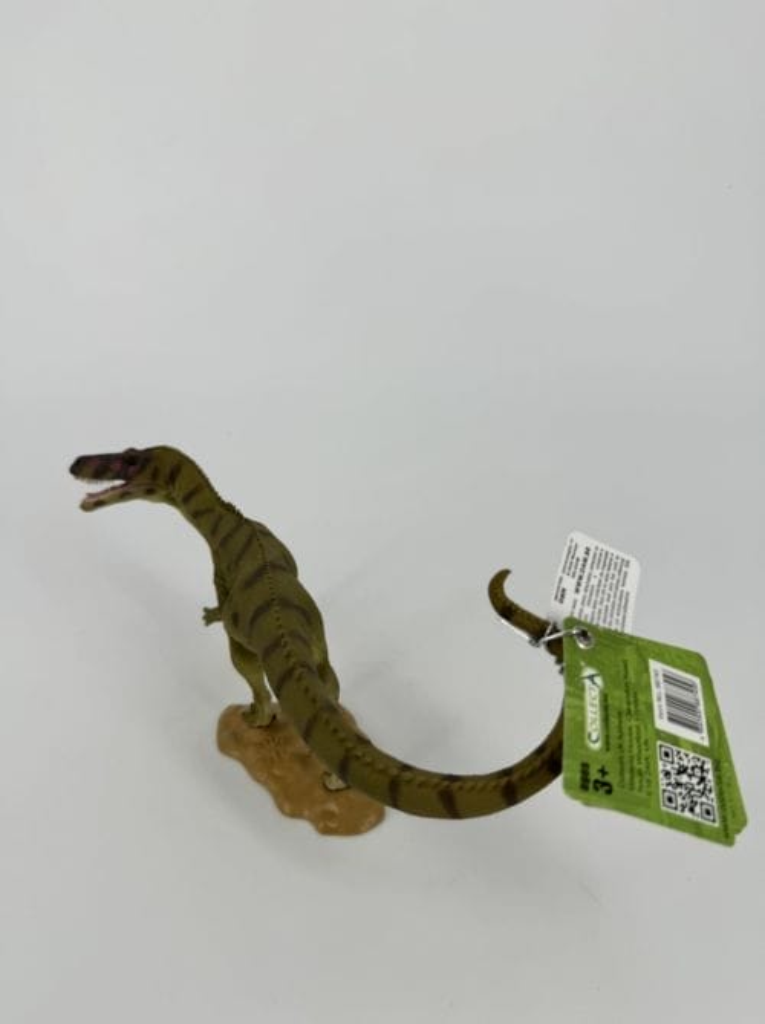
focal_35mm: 24
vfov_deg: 71.7
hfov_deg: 56.7
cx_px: 382
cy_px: 512
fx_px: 709
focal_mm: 6.76
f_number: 1.78
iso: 80
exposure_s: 1/1923
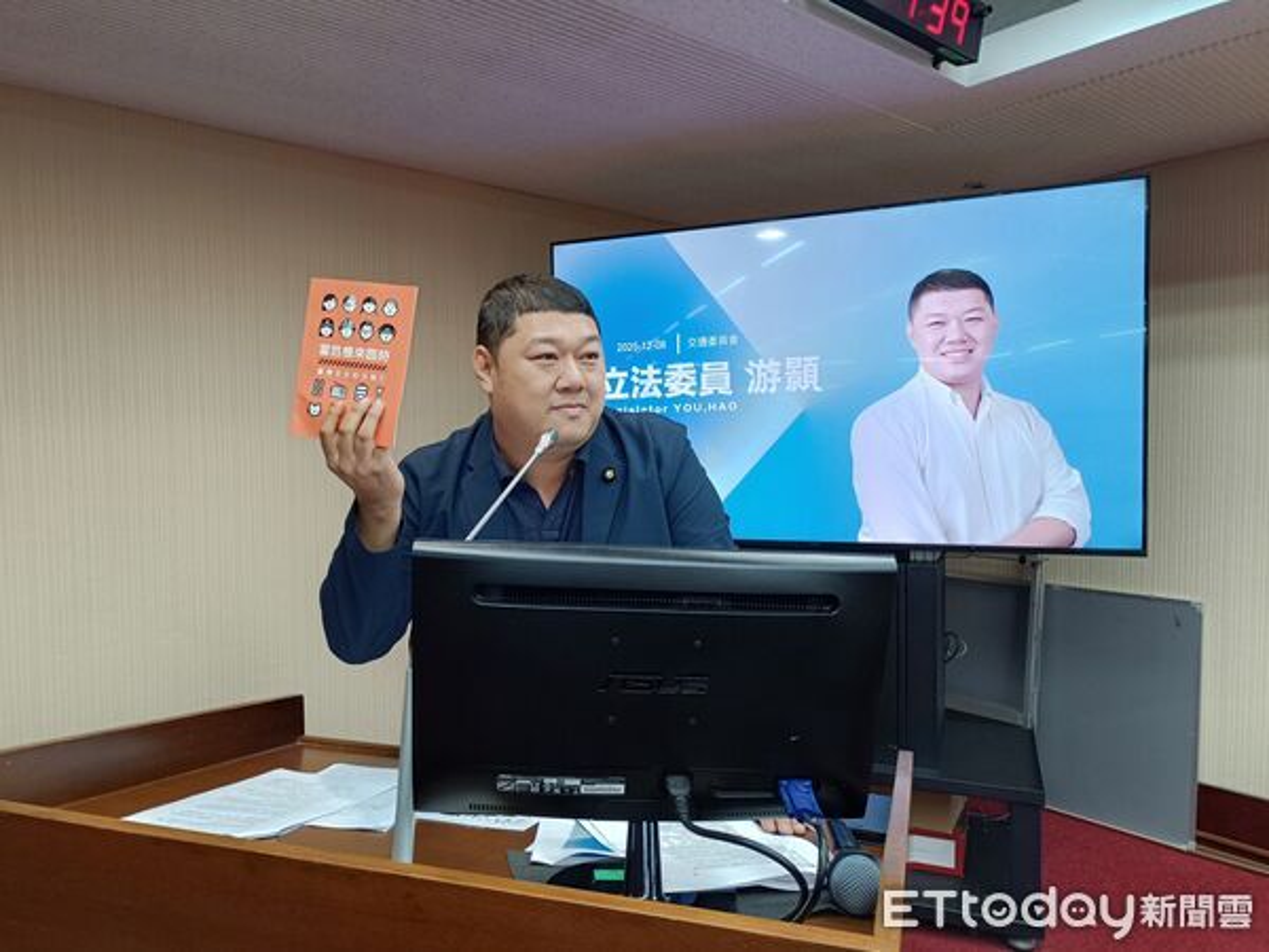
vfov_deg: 56.8
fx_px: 880
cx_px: 634
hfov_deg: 71.6
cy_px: 476
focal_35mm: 24
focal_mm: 5.59
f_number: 1.88
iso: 371
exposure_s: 1/120
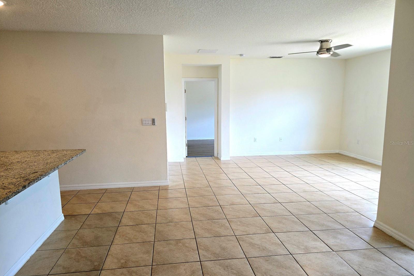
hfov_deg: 73.7
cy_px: 143
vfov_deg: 53.1
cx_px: 207
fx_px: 276
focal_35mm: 24
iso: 100
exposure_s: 1/120
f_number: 1.7
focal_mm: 6.3
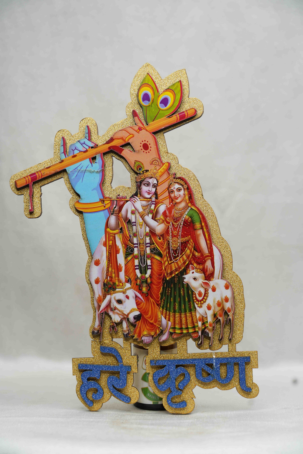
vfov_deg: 24.8
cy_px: 227
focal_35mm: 82
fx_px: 1035
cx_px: 152
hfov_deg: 16.7
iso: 200
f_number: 5.6
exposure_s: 1/60
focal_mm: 82
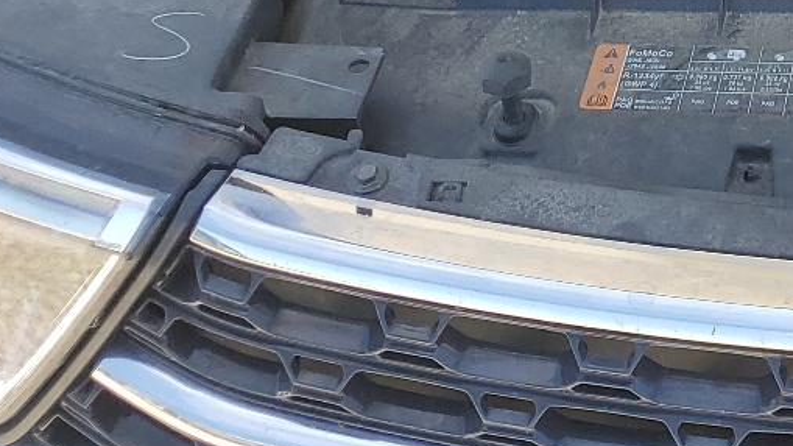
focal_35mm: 89
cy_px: -320
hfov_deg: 21.1
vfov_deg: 12.6
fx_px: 1871
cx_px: 1111
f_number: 1.5
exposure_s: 1/625
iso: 50
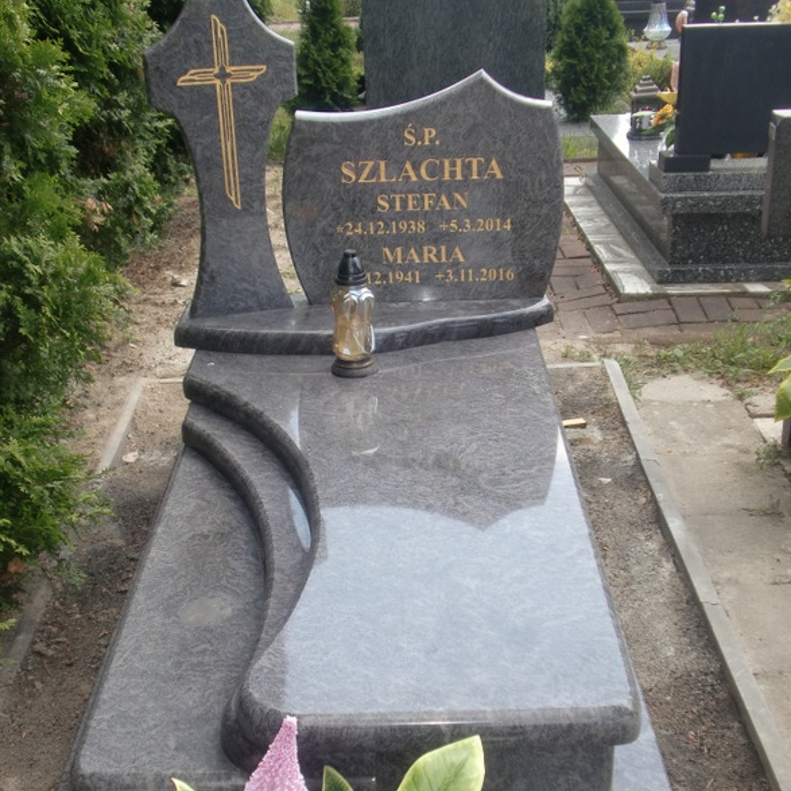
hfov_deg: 36.1
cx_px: 388
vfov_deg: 35.9
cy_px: 489
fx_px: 1215
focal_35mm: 47
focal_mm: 6.51
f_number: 3.1
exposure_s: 1/250
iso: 64
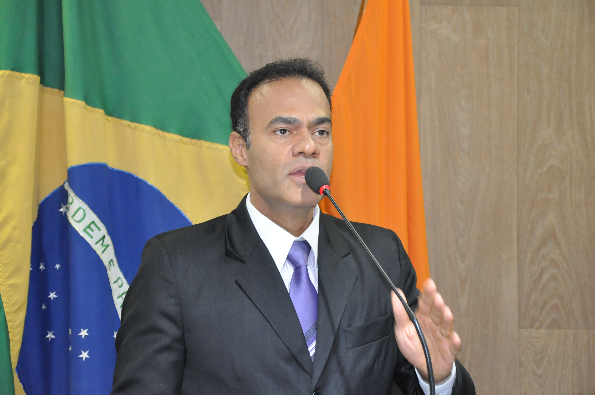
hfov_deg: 18.2
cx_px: 298
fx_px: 1857
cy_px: 198
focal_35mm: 112
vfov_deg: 12.1
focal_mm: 75
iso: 2000
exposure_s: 1/60
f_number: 5.3
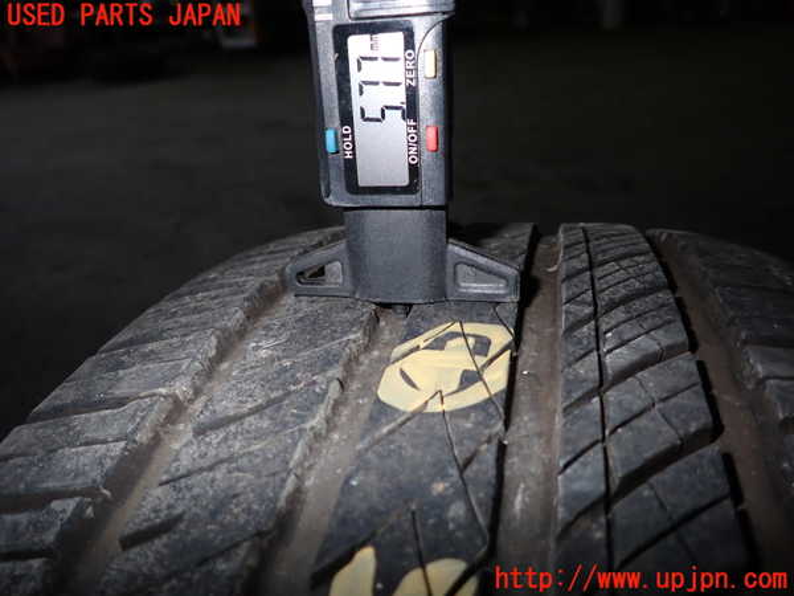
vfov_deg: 54.9
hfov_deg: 69.4
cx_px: 397
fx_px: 573
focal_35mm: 25
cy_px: 298
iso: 200
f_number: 5.6
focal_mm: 4.5
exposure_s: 1/30
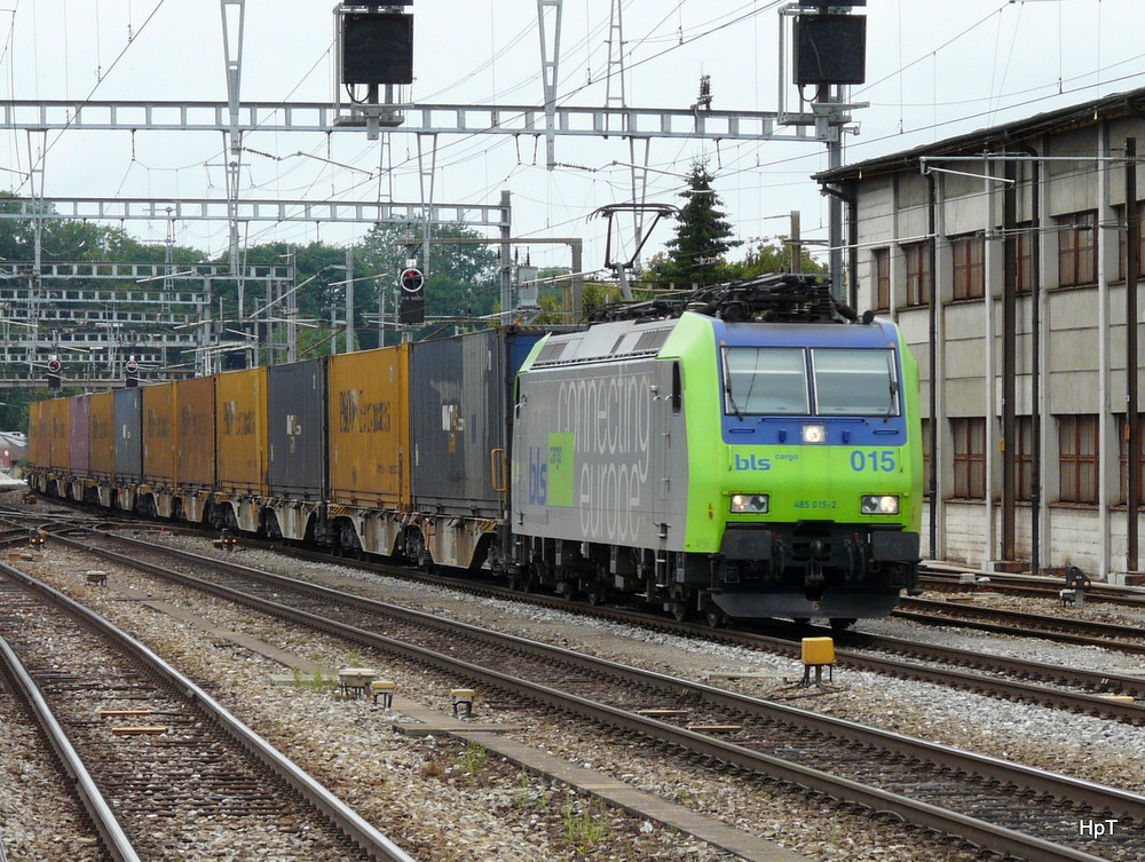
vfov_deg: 13.0
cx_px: 572
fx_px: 3776
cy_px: 431
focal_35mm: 114
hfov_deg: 17.2
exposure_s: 1/250
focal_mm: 18.8
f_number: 5.6
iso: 100
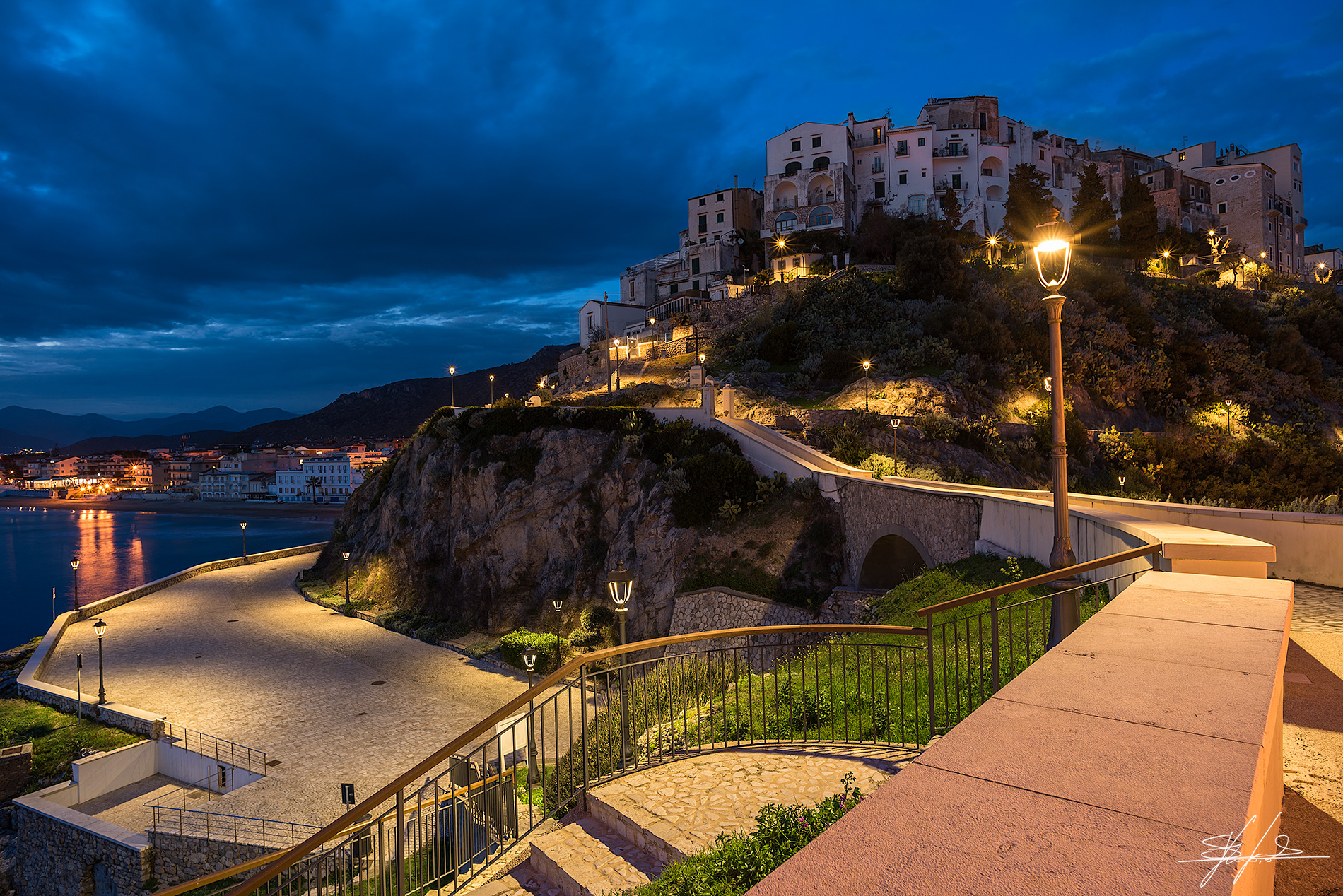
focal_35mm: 20
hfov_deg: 84.0
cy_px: 448
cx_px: 672
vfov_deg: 62.0
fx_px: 746
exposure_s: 10
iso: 64
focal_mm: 20
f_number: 7.1
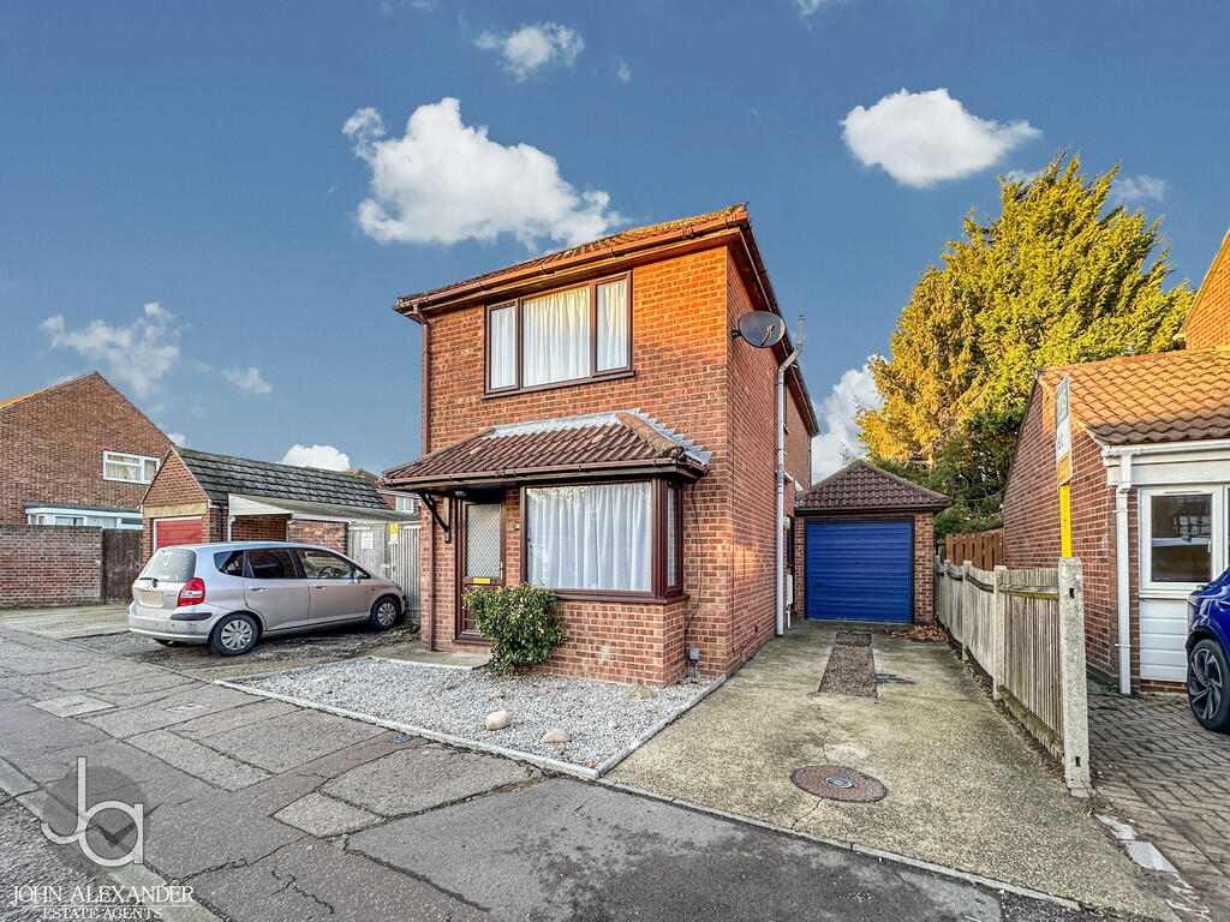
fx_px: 497
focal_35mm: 14
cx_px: 615
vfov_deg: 85.7
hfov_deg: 102.1
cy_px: 461
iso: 40
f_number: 2.2
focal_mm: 2.22
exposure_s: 1/181
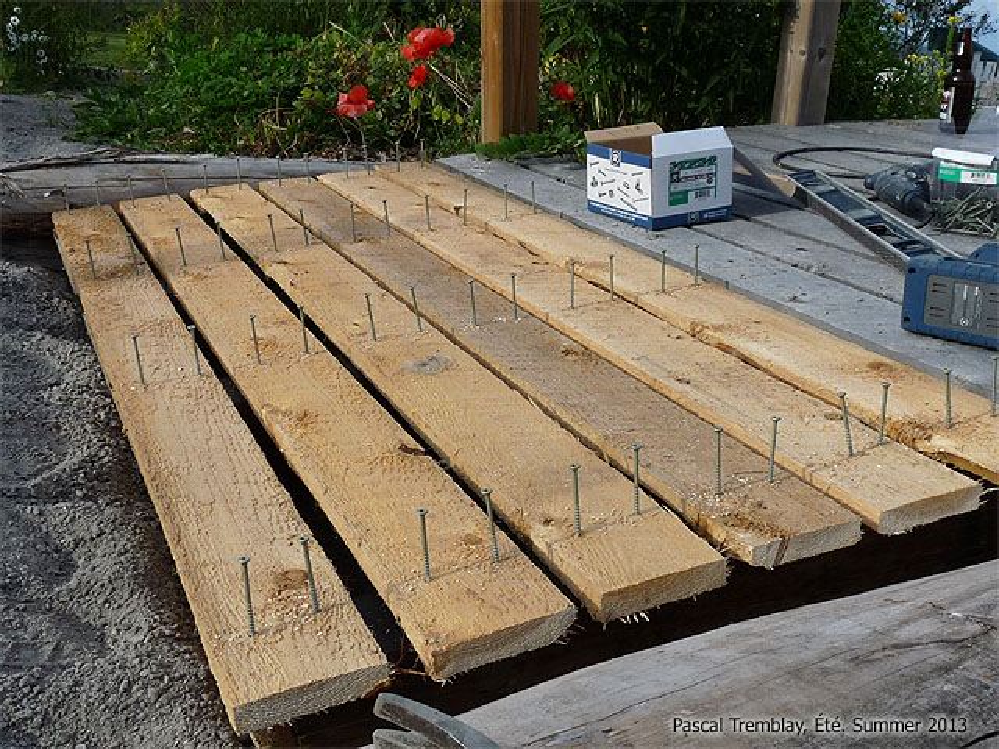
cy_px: 374
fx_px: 1126
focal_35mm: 39
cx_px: 500
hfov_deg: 47.9
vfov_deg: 36.8
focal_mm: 4.8
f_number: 5.6
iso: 100
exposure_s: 1/320
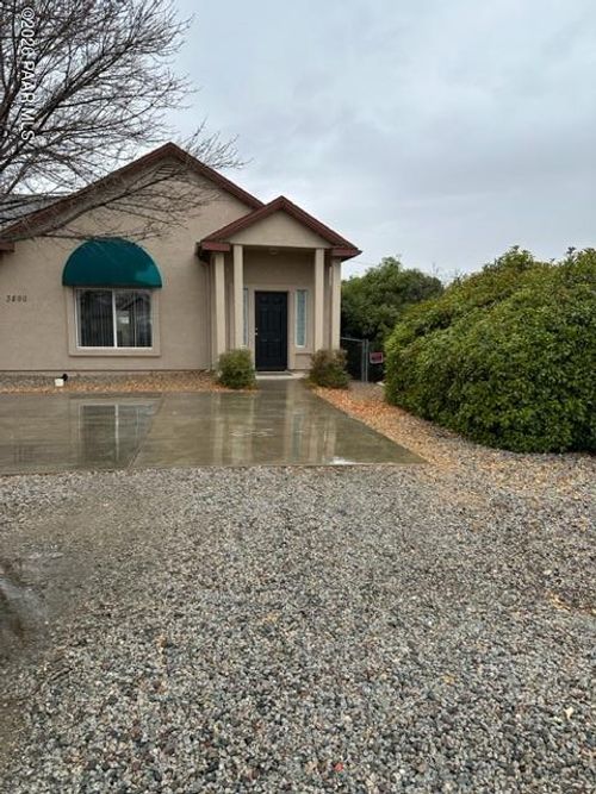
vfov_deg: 71.6
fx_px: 551
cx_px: 298
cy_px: 397
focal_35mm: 24
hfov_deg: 56.8
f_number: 1.78
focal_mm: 6.86
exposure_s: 1/1845
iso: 80
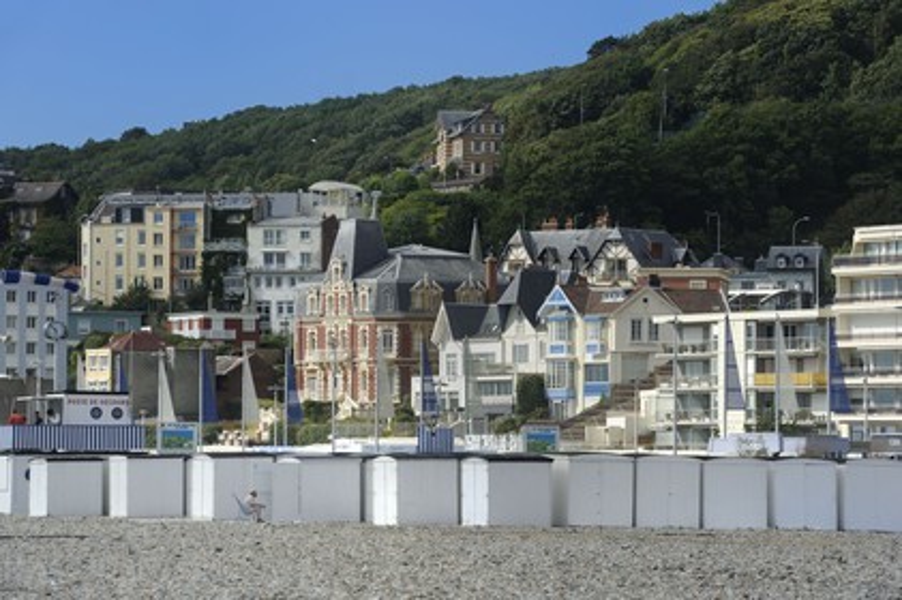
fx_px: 5007
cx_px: 451
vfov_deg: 6.9
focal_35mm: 200
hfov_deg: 10.3
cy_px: 300
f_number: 11
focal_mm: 200
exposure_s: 1/250
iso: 200
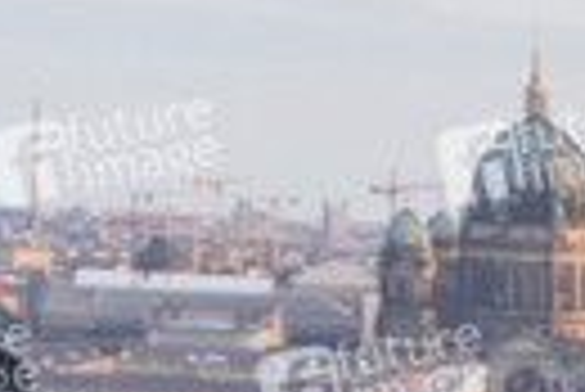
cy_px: 491
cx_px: -16
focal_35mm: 526
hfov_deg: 3.9
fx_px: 8557
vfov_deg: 2.6
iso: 640
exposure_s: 1/320
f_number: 8
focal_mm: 152
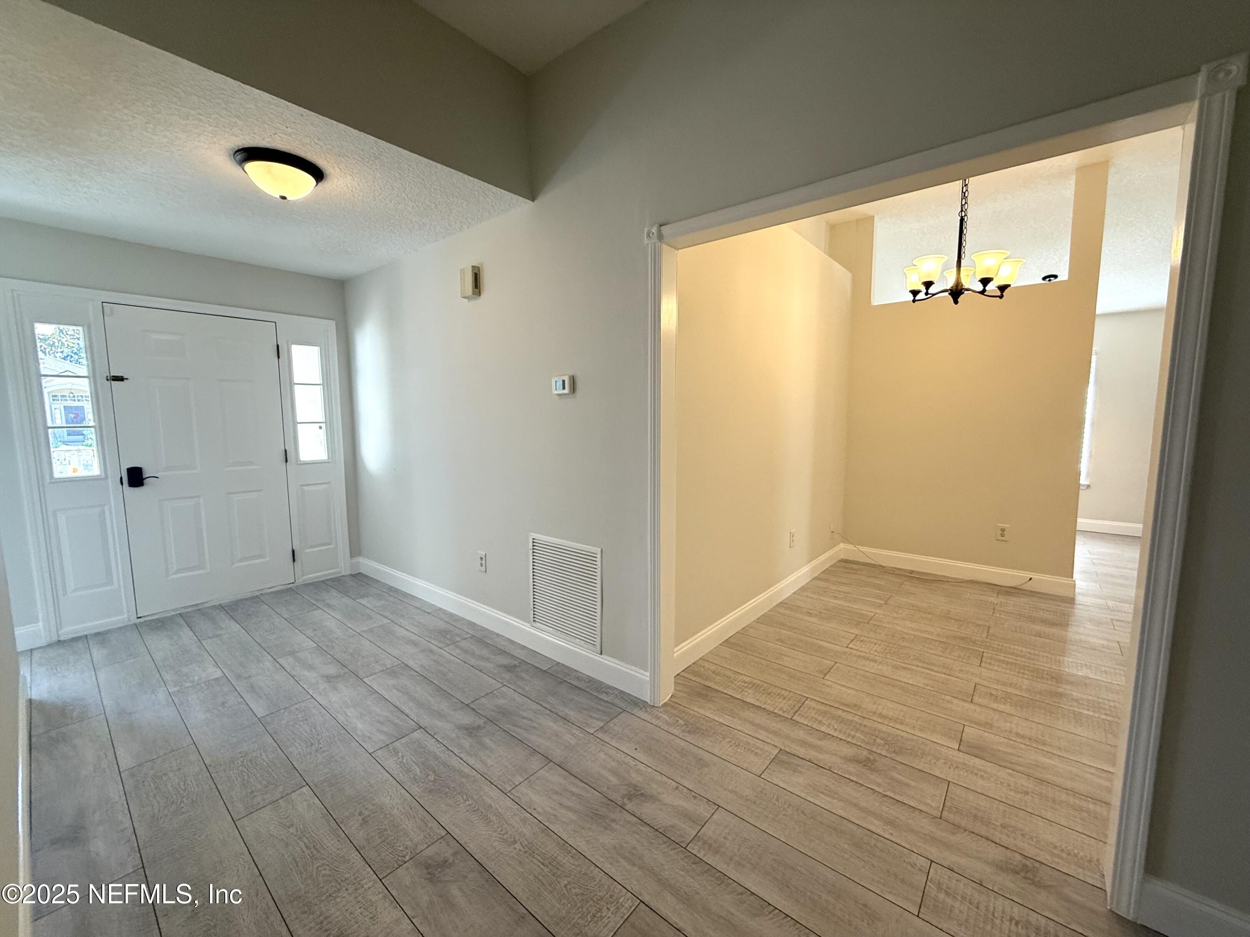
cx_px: 625
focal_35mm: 14
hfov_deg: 102.1
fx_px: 506
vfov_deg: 85.7
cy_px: 468
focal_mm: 2.22
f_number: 2.2
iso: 160
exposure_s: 1/120
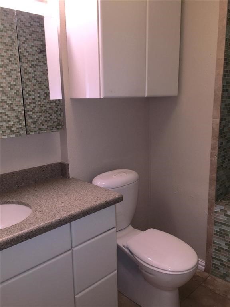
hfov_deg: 48.2
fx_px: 257
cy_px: 154
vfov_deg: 61.7
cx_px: 115
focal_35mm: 29
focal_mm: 4.15
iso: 32
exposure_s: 1/30
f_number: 2.2
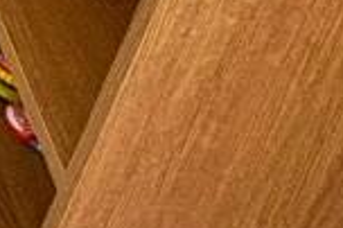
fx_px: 933
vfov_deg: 10.1
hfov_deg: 10.4
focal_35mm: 98
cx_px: -779
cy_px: -463
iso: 500
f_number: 2.2
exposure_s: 1/60
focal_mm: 2.22
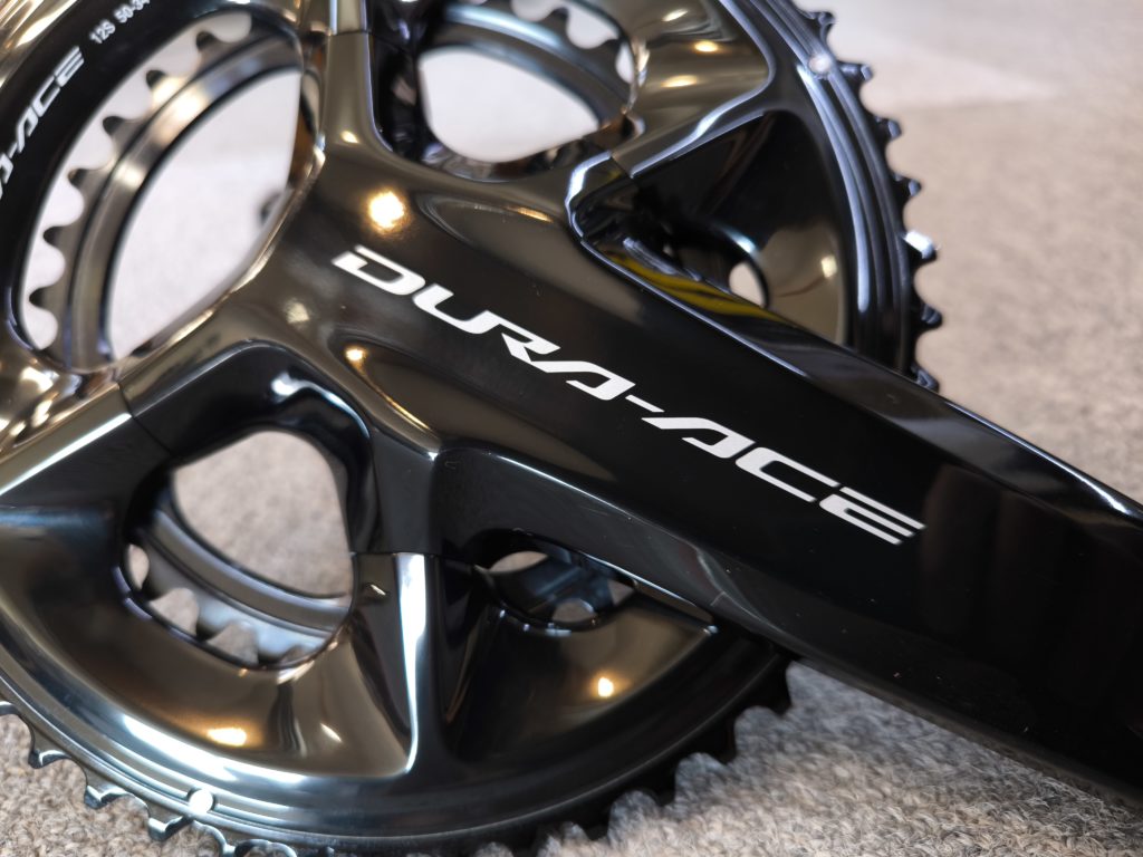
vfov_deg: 56.8
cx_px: 572
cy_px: 428
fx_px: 792
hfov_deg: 71.6
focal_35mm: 24
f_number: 1.9
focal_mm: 6.92
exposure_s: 1/15
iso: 100
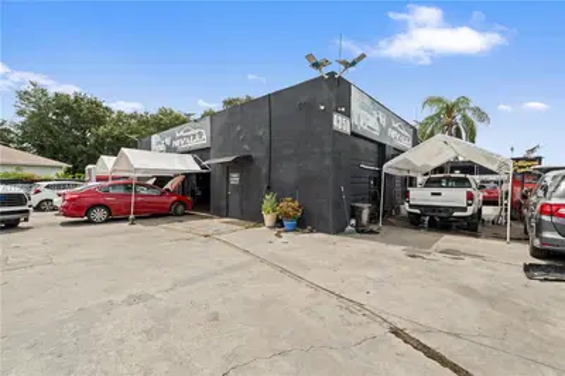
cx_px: 282
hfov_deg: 100.4
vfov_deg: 77.2
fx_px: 235
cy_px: 188
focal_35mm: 15
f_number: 9
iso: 100
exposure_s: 1/25
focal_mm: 10
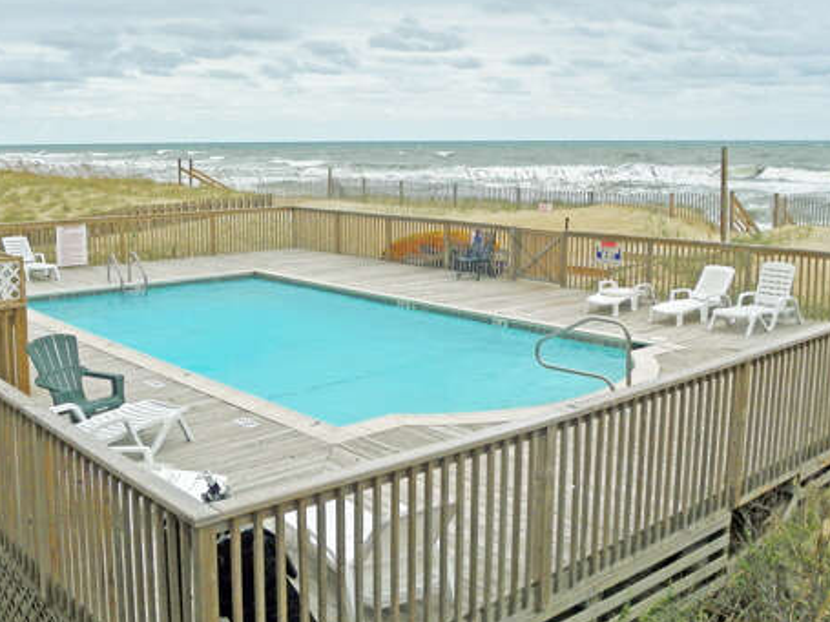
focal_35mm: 39
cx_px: 380
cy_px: 208
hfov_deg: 47.8
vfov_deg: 36.4
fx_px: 935
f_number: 5.6
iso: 64
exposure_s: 1/400
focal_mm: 4.6
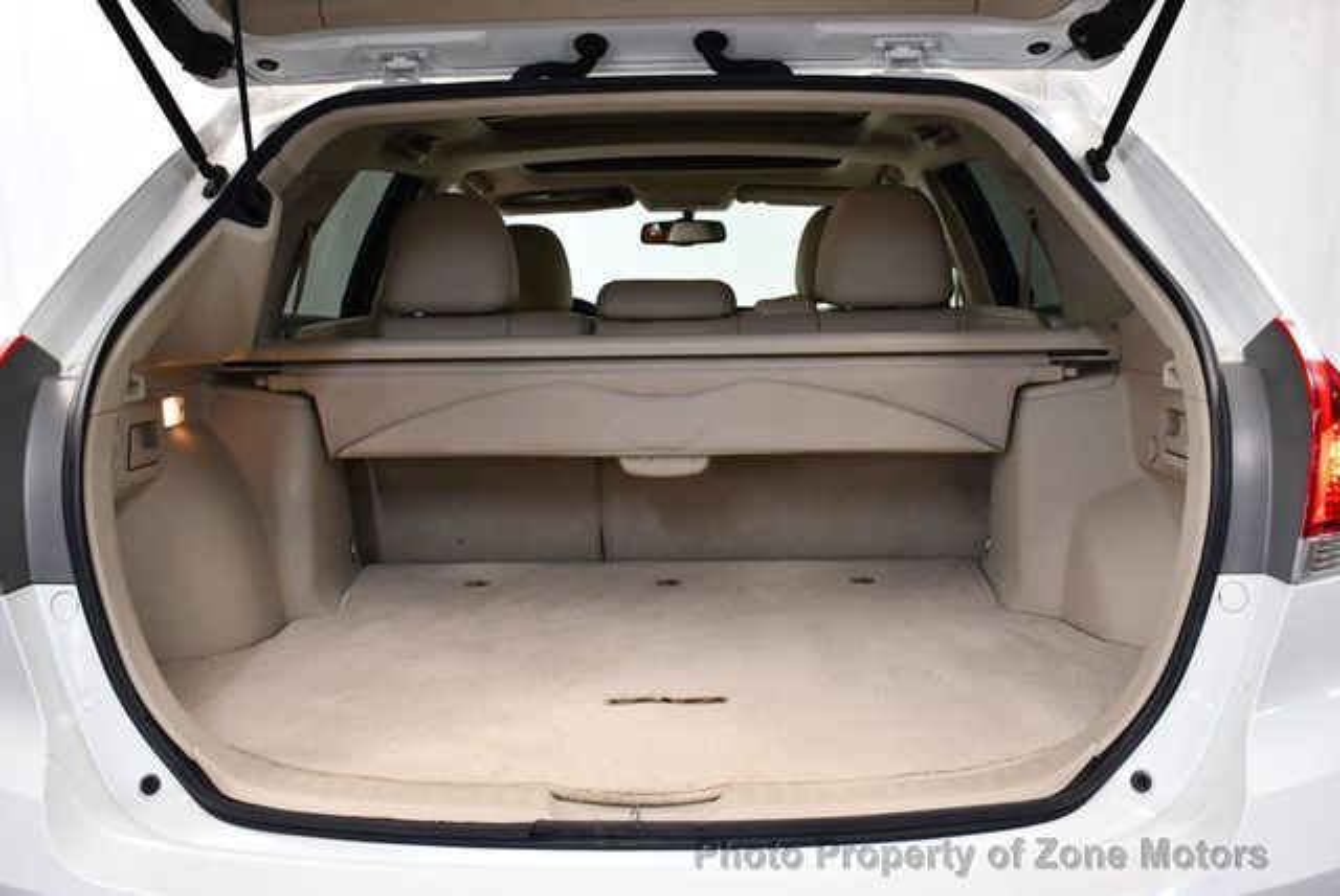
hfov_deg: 53.1
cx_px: 670
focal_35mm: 36
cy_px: 448
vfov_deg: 36.9
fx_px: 1341
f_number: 3.5
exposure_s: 1/125
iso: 1250
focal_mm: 18
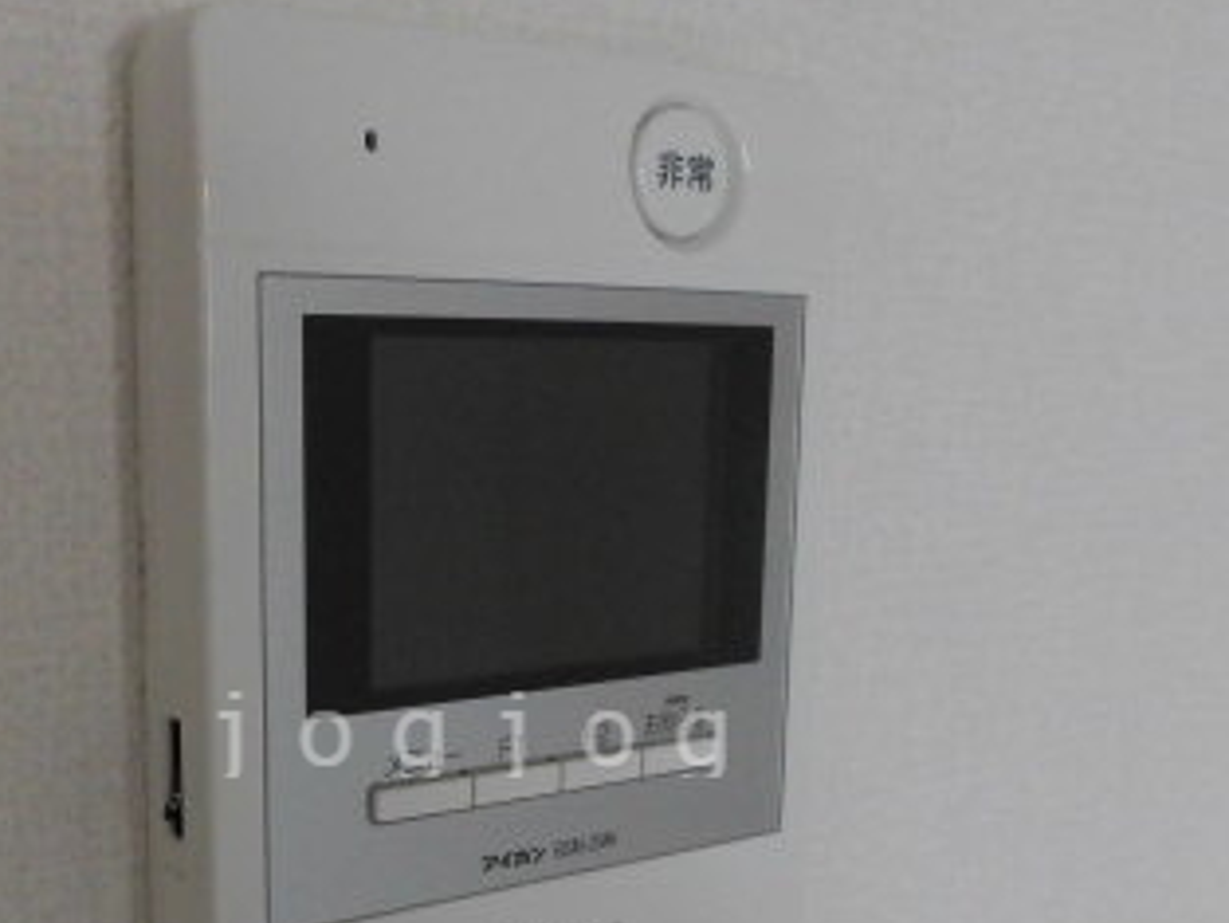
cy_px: 731
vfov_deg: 29.1
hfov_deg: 38.7
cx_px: 479
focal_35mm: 49
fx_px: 1740
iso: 200
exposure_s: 1/50
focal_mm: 4.3
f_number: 3.1
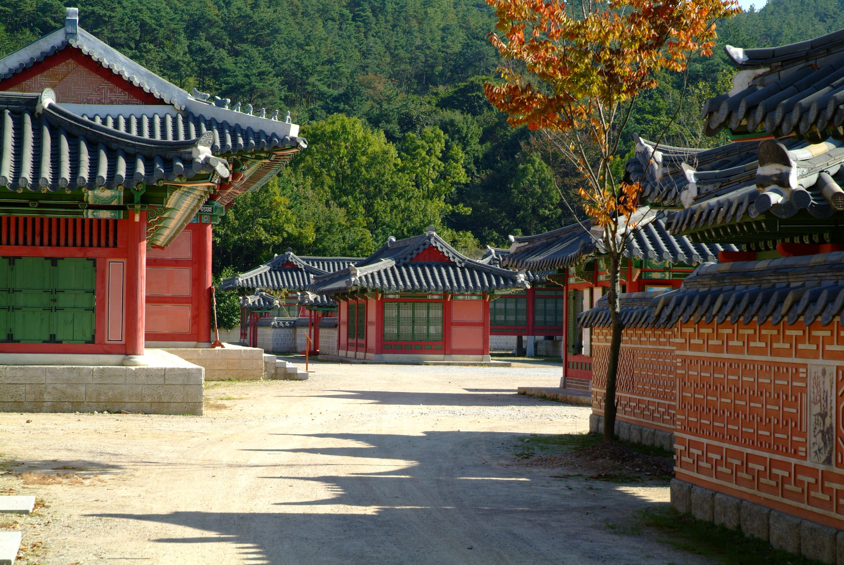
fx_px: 1948
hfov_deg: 24.4
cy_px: 282
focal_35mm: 83
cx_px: 422
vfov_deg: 16.5
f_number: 11
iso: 100
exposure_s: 1/60
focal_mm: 55
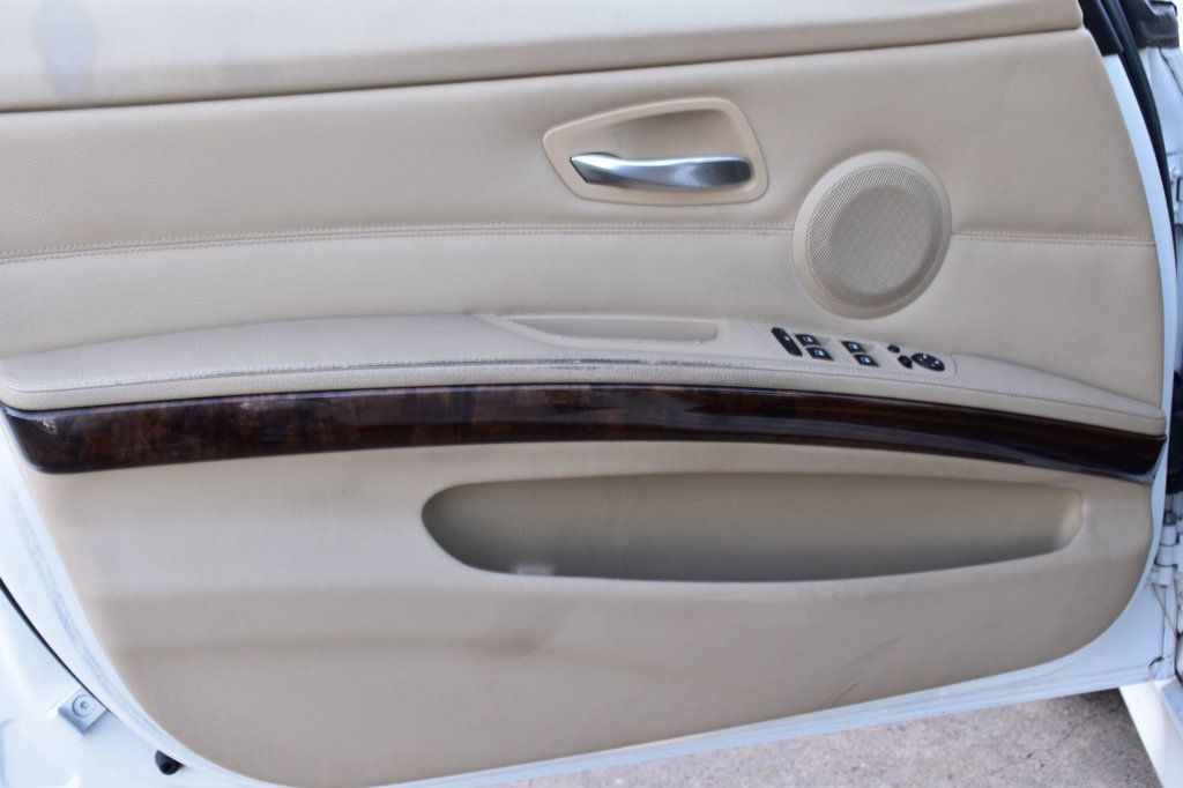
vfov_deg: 30.8
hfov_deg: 45.0
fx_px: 1429
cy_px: 394
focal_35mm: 44
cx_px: 592
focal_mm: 29
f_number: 8
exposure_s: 1/60
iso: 400
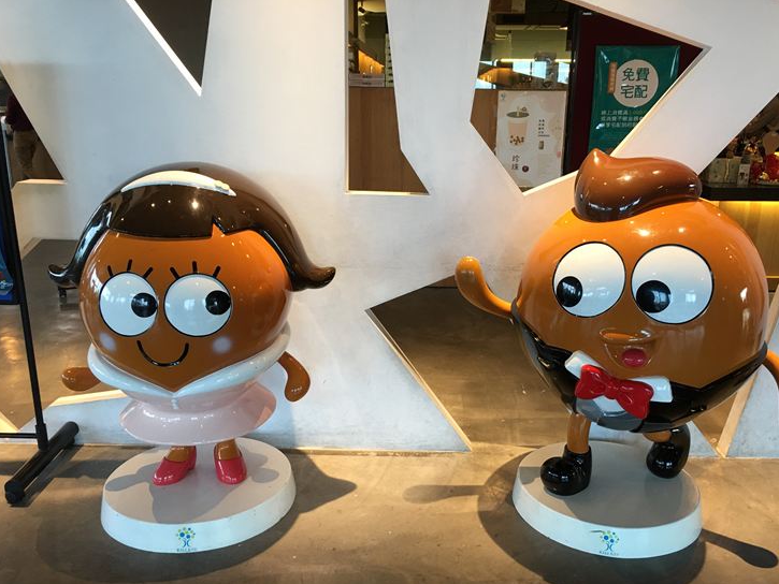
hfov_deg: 56.7
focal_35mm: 32
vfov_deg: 44.1
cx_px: 419
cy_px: 319
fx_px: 720
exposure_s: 1/30
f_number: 2.2
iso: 40
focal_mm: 4.15
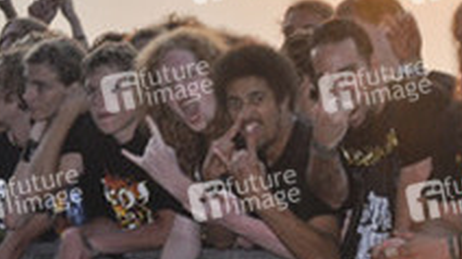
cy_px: 141
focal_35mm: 184
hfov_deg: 11.6
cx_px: 404
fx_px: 2254
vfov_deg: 6.6
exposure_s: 1/200
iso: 640
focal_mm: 55
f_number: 18
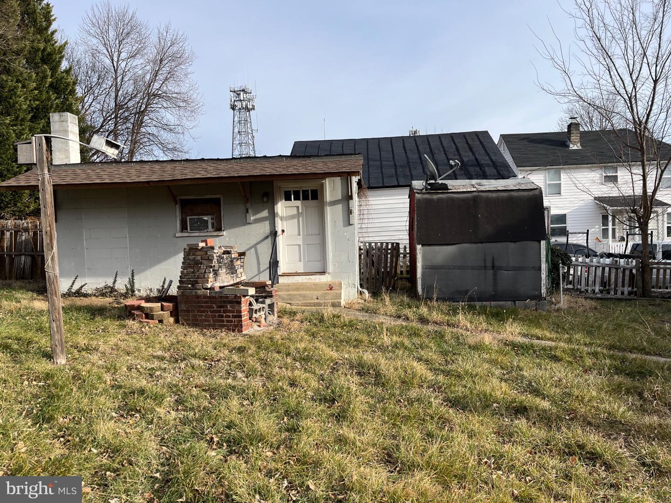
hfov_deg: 67.3
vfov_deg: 53.1
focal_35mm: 26
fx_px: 504
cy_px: 252
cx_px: 336
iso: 50
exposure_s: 1/2137
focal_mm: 5.1
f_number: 1.6
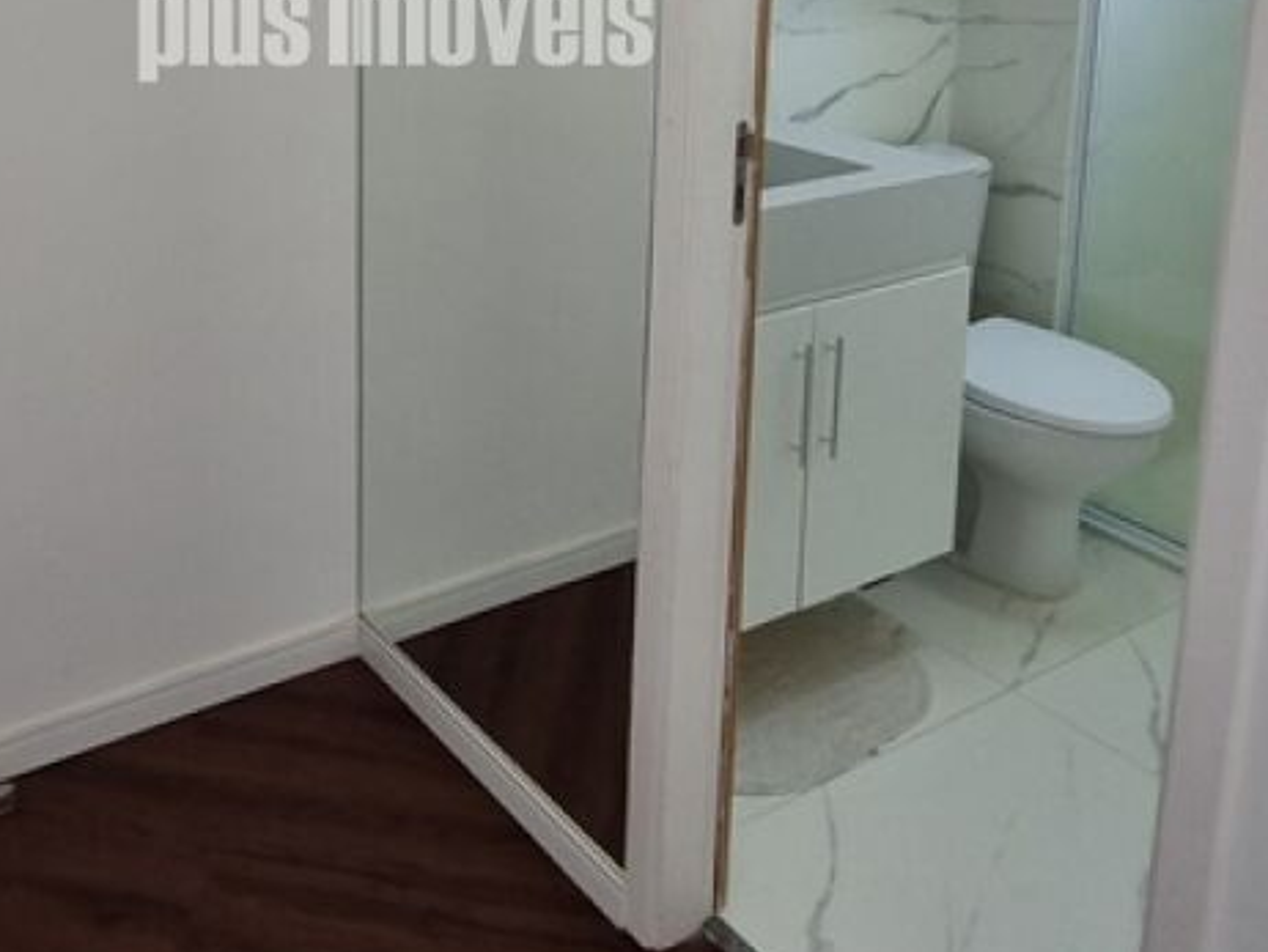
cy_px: 25
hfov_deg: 50.2
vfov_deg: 36.2
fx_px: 1319
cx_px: 395
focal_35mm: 36
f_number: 2.2
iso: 100
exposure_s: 1/60
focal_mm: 1.74
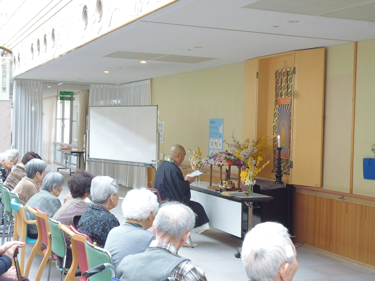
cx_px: 188
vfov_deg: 24.4
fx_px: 650
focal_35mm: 60
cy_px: 140
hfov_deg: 32.2
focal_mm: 10.6
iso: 400
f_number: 4.5
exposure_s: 1/25
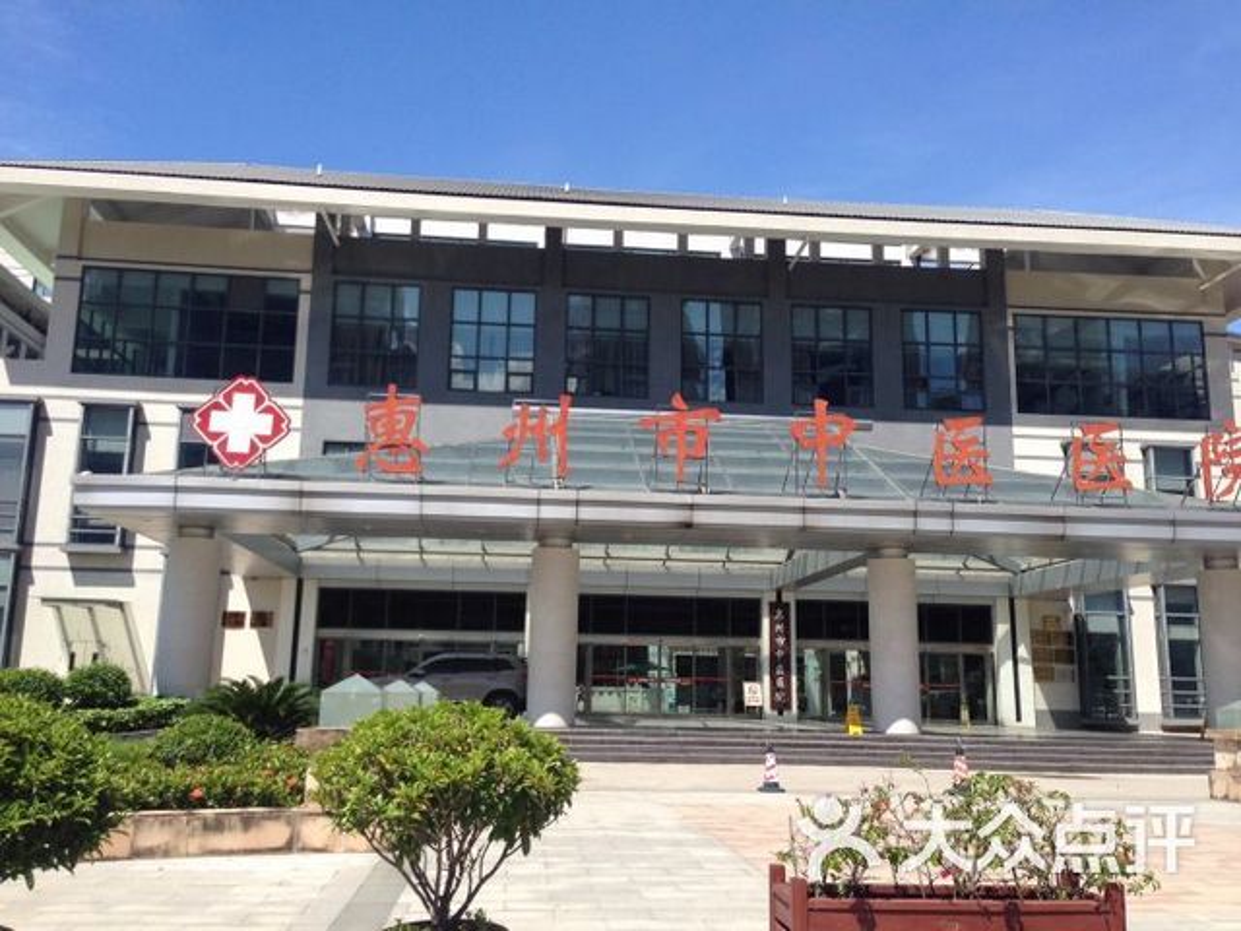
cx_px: 620
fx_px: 1183
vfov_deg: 42.9
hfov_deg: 55.4
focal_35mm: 33
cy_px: 466
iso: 50
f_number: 2.4
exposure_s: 1/1550
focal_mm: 4.12
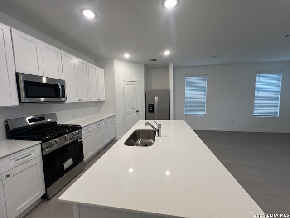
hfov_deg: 106.2
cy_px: 109
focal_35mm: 13
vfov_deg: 89.9
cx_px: 145
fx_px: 109
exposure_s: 1/120
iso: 160
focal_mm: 1.57
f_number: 1.8
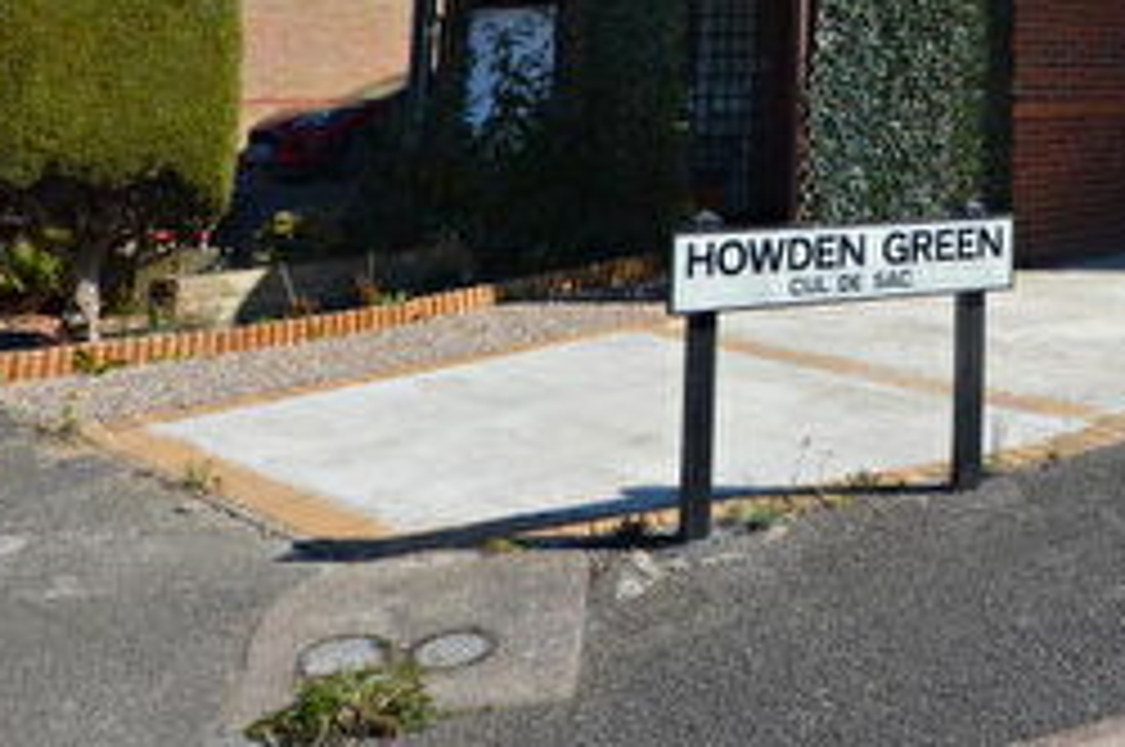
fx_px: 1311
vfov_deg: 27.4
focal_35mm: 42
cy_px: -184
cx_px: 1004
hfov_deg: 42.7
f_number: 8
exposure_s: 1/250
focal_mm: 10
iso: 100
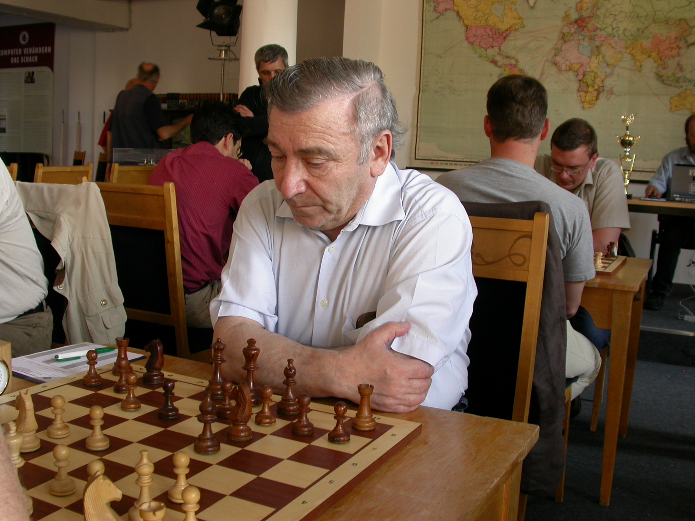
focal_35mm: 38
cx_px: 348
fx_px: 763
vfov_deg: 37.7
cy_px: 260
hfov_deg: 49.0
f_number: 3.7
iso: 100
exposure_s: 1/21.5
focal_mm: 7.85
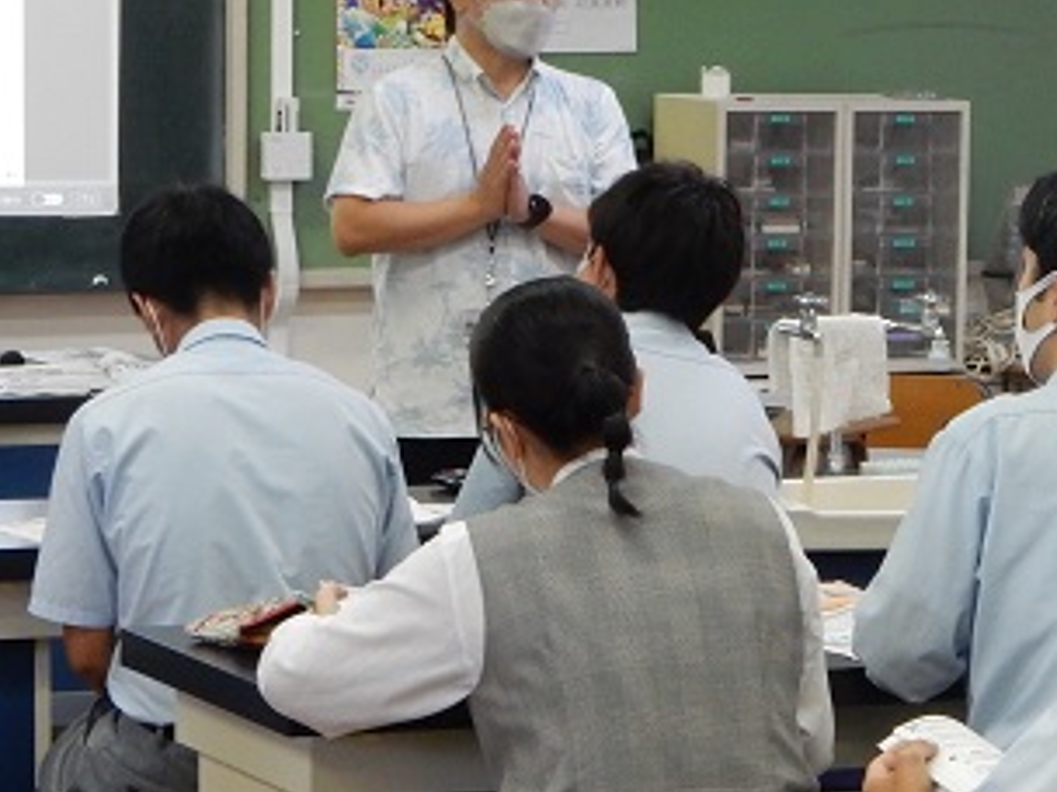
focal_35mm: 175
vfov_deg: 8.5
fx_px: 5344
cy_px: 295
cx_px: 1026
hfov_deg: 11.2
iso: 400
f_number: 4.8
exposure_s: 1/25
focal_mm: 12.6
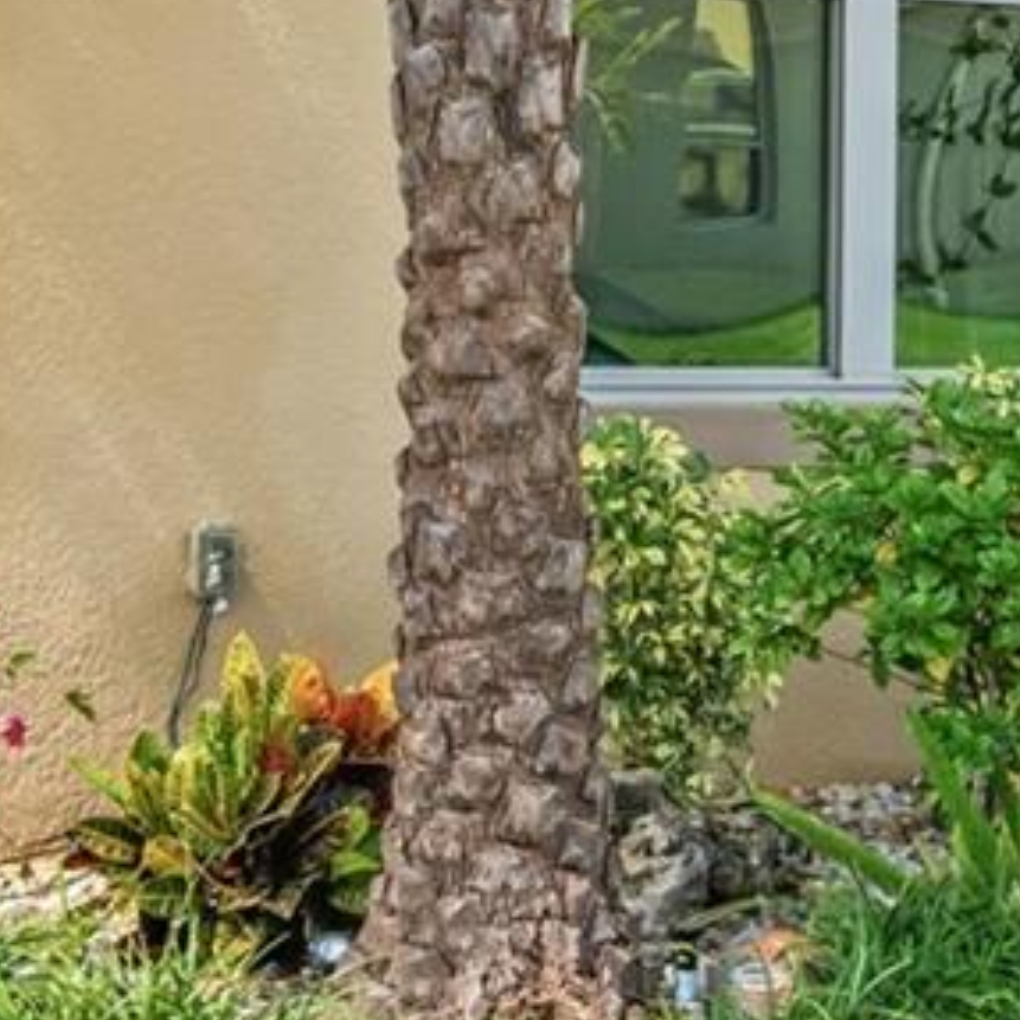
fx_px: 4267
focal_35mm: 128
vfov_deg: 13.6
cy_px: 220
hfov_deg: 13.5
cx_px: 977
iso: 100
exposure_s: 1/60
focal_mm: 18
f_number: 8
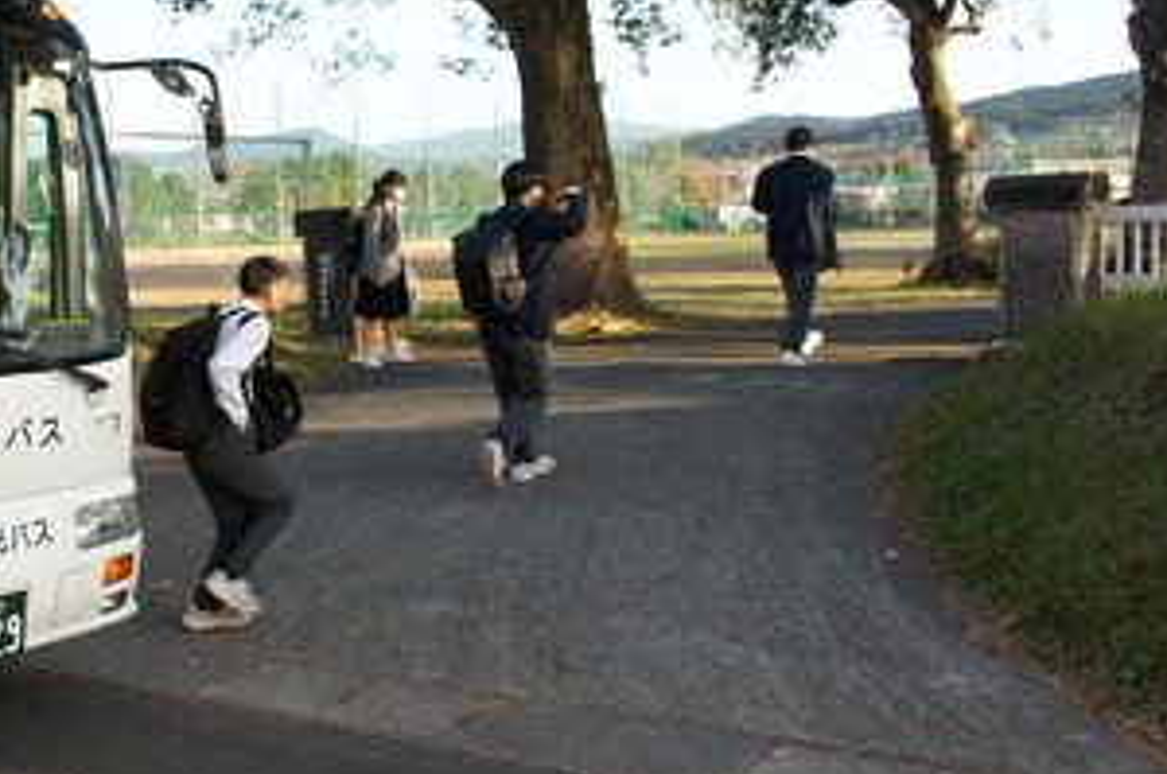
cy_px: 329
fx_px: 1553
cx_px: 338
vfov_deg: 27.9
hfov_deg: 40.4
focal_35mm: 48
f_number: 7.1
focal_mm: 20
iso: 200
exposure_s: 1/100
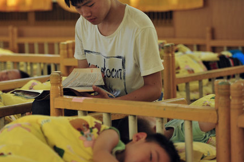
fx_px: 934
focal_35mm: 138
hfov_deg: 14.8
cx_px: 74
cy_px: 66
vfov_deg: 9.9
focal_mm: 98
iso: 1000
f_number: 2.8
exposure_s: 1/80
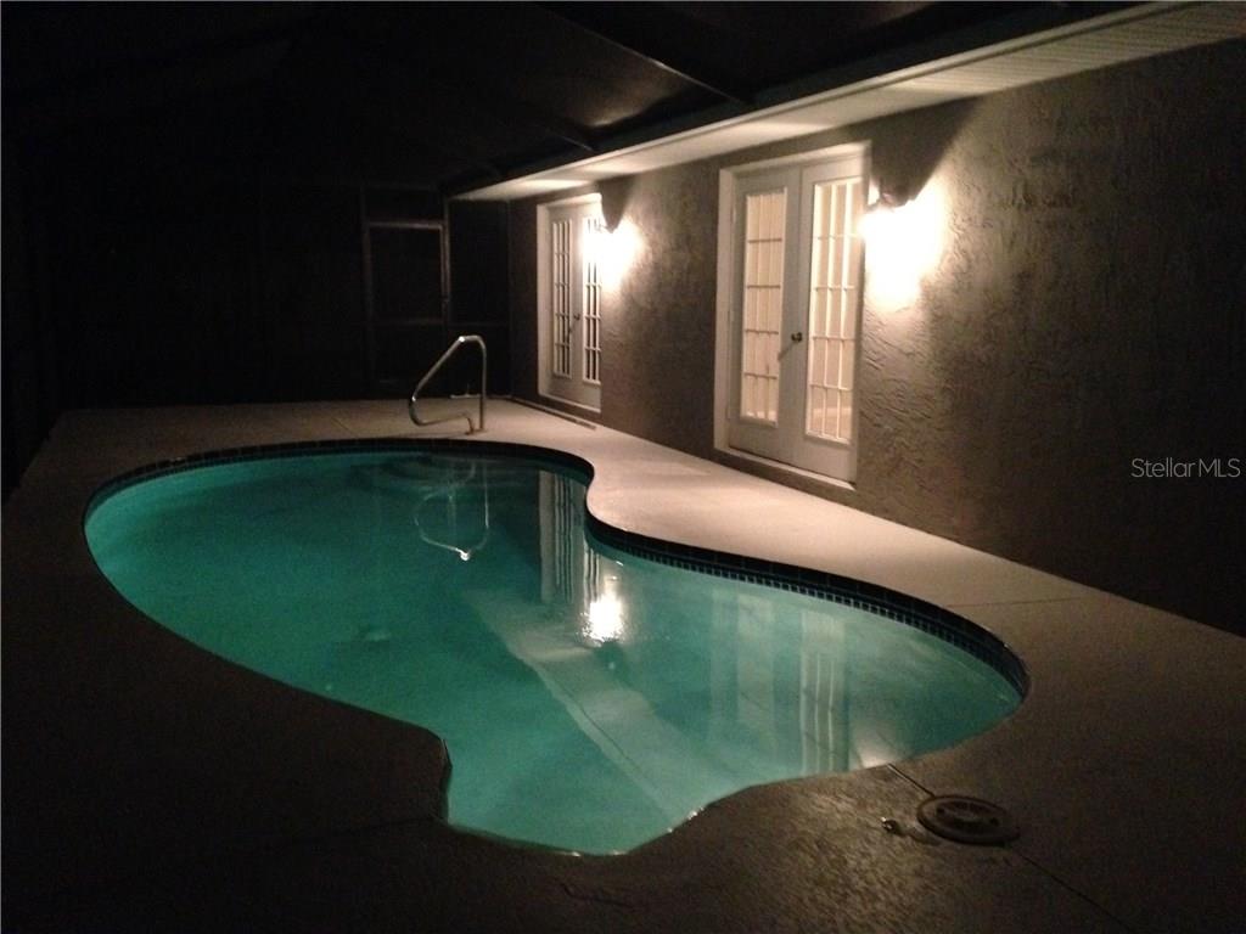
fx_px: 1188
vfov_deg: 42.9
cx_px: 623
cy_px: 467
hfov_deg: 55.4
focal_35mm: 33
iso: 800
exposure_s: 1/15
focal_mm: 4.12
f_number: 2.4
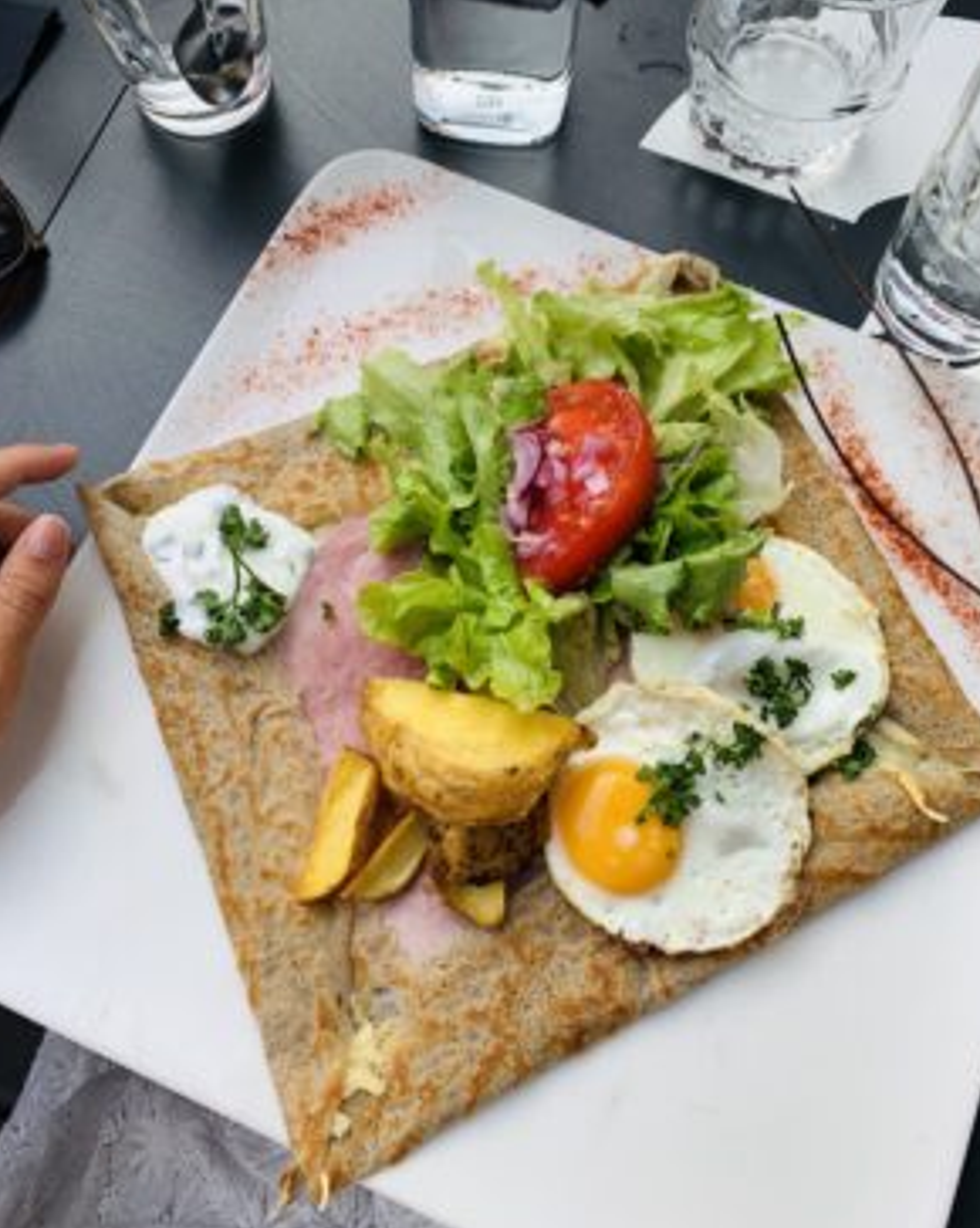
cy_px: 582
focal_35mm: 28
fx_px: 1016
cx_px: 497
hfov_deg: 51.5
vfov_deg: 62.2
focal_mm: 4.25
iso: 25
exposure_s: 1/125
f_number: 1.8
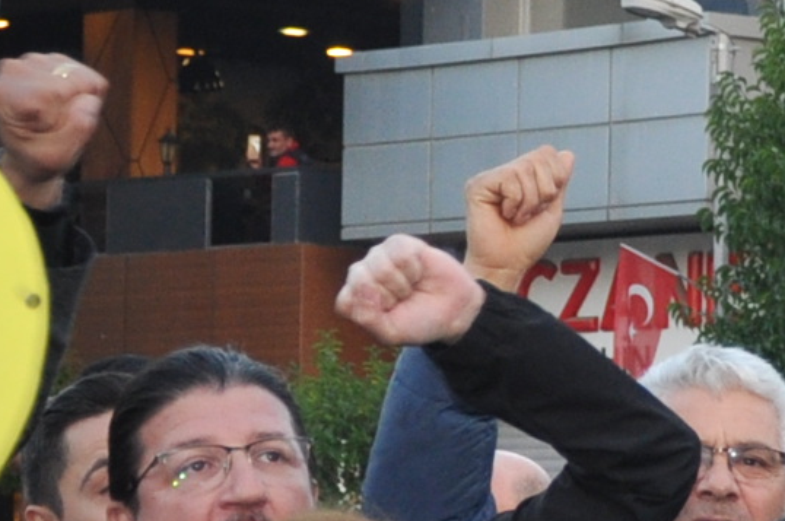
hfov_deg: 8.1
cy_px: 520
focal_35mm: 251
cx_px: 890
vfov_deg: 5.4
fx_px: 5465
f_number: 4
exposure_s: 1/160
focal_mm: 28
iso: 400
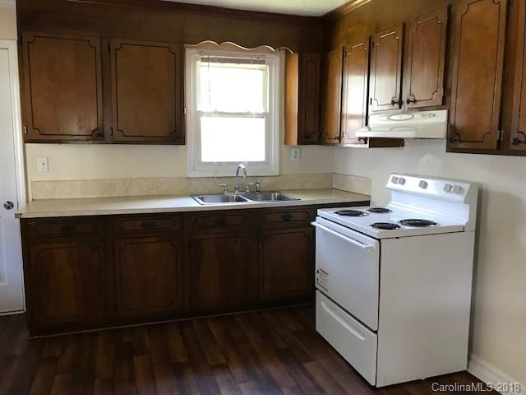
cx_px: 263
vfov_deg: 49.7
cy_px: 198
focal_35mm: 28
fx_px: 425
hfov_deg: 63.4
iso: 40
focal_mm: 3.99
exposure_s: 1/17
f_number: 1.8
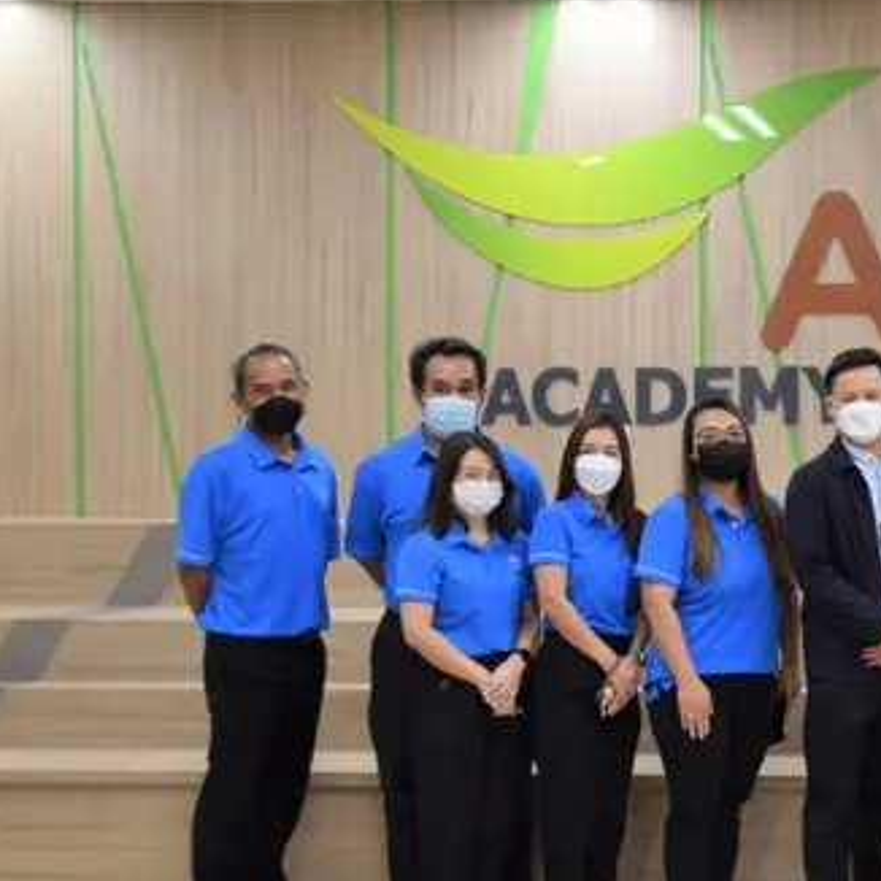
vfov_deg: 28.1
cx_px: 1043
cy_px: 486
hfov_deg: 25.4
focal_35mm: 61
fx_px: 1756
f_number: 4
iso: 400
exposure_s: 1/60
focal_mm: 20
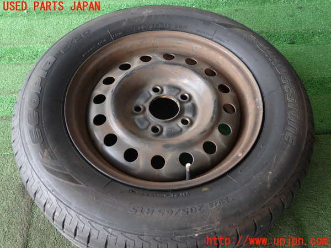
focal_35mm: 36
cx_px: 166
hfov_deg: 51.4
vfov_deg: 39.7
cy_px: 124
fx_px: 344
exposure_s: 1/50
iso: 200
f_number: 2.5
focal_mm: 6.37
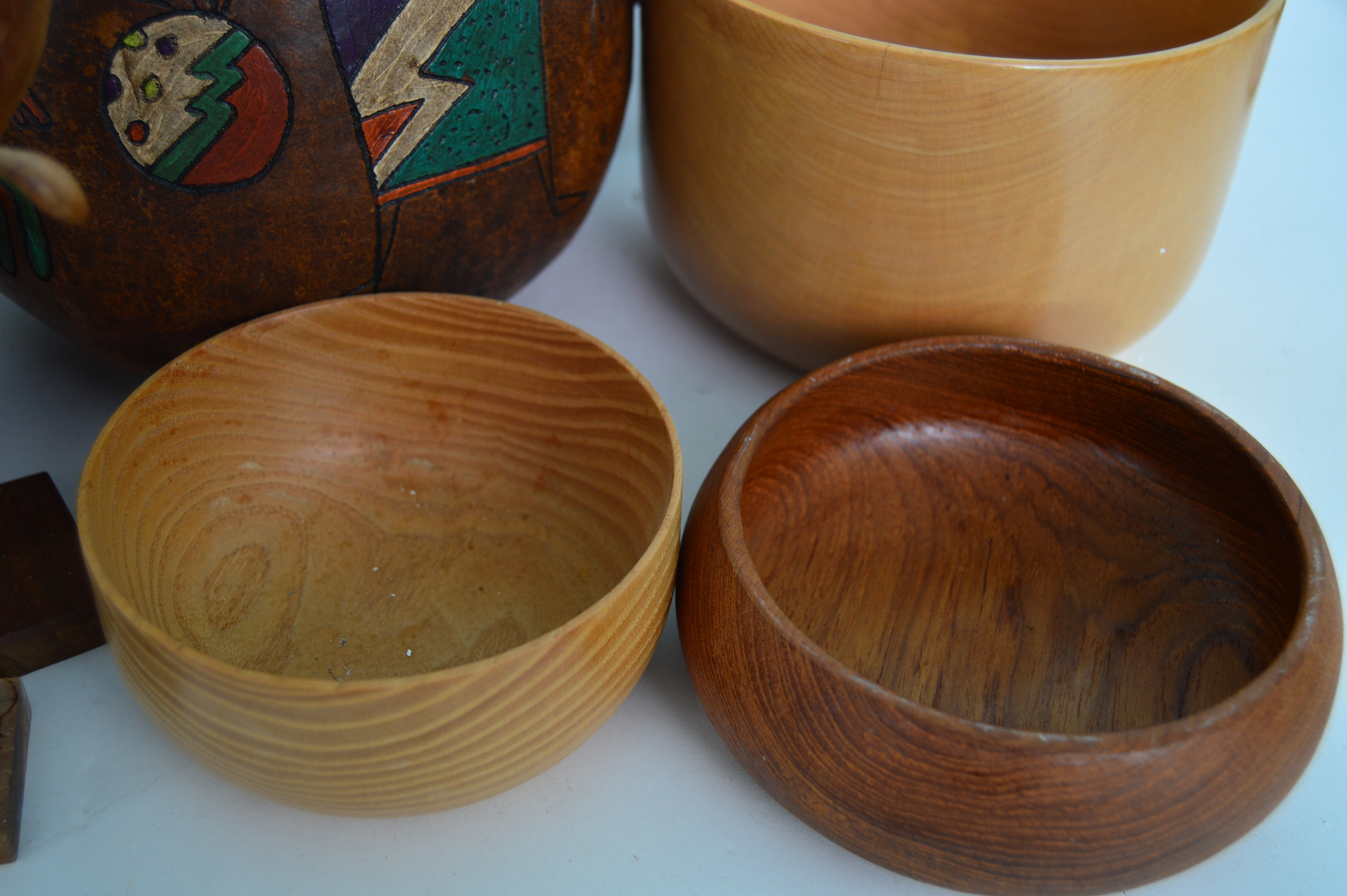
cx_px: 674
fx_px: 1682
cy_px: 448
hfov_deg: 43.6
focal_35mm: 45
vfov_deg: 29.8
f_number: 4.2
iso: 200
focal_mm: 30
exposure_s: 1/160
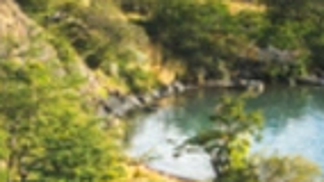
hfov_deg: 8.0
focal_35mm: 241
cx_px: -536
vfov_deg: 4.9
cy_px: -230
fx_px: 2071
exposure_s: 1/30
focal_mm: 35
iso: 100
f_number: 10
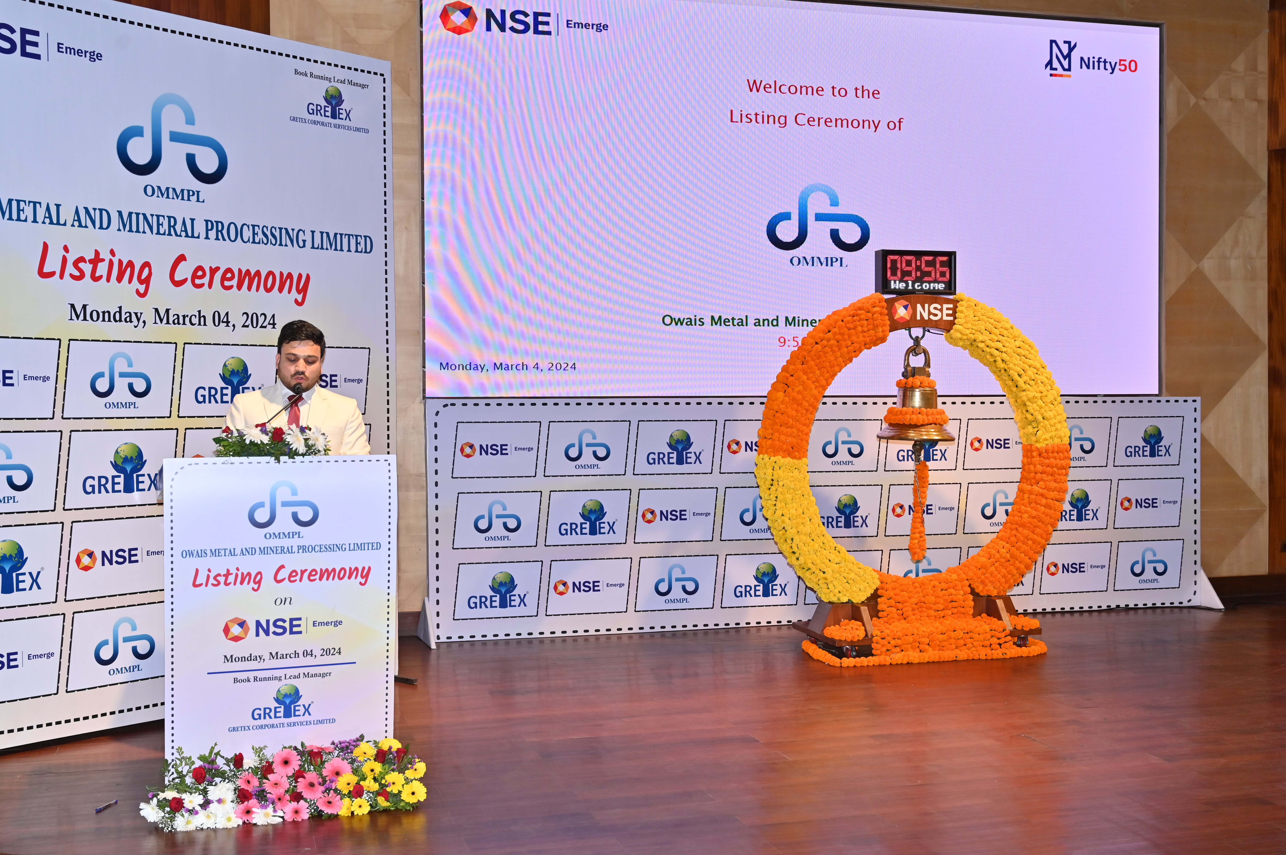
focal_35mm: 39
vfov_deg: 34.2
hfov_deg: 49.6
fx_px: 1392
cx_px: 643
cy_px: 428
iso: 400
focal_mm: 39
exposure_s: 1/160
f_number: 5.6
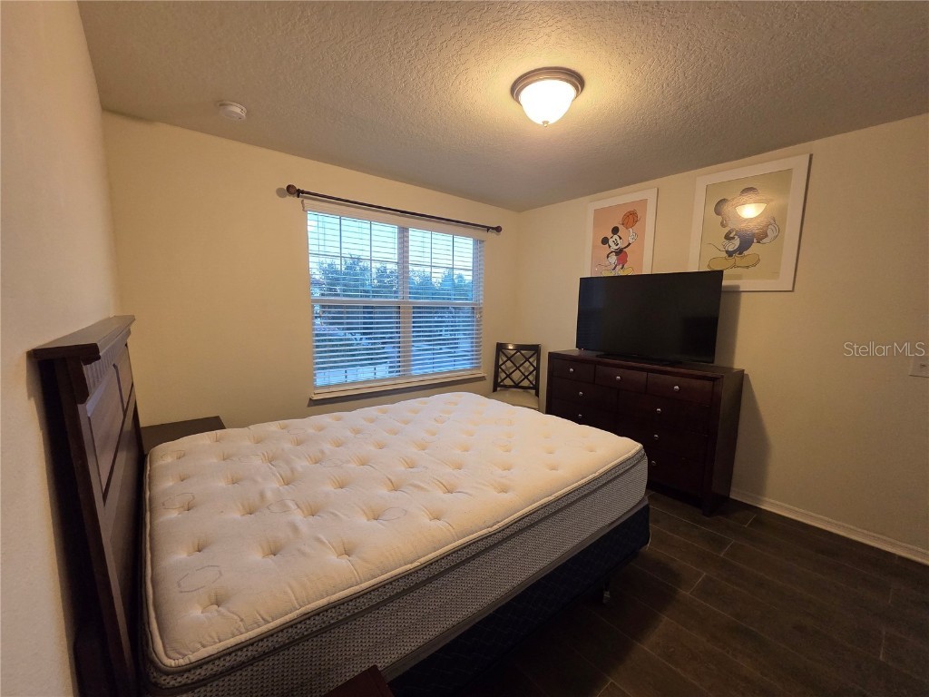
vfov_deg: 89.9
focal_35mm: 13
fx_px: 349
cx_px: 464
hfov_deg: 106.2
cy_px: 348
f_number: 2.2
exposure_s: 1/60
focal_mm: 2.2
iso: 500
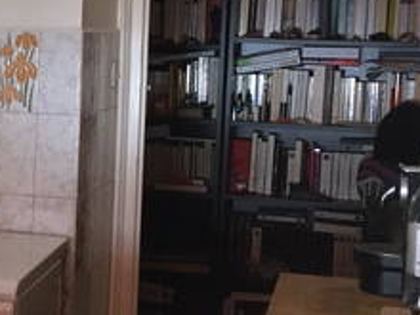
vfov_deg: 14.2
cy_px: 155
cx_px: -53
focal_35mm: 104
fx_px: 1262
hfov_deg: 18.1
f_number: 2.2
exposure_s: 1/30
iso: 80
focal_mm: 4.15
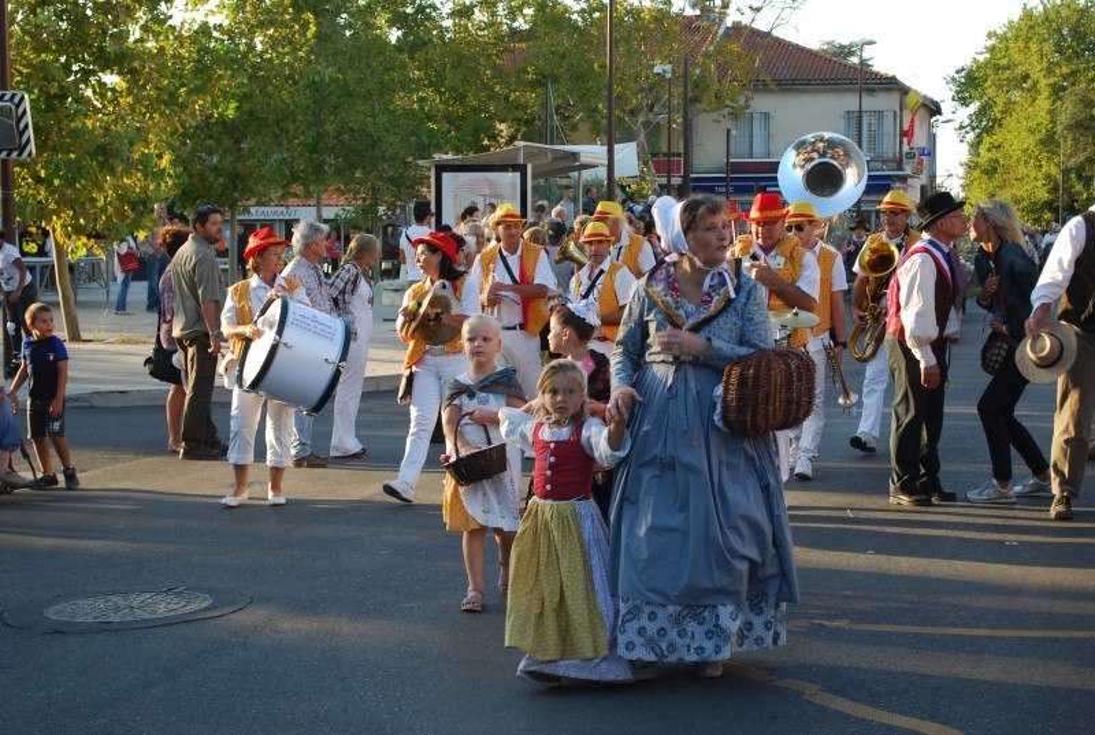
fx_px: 2012
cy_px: 368
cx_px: 548
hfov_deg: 30.5
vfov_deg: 20.7
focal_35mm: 66
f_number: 5.6
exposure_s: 1/125
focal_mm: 44
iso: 180
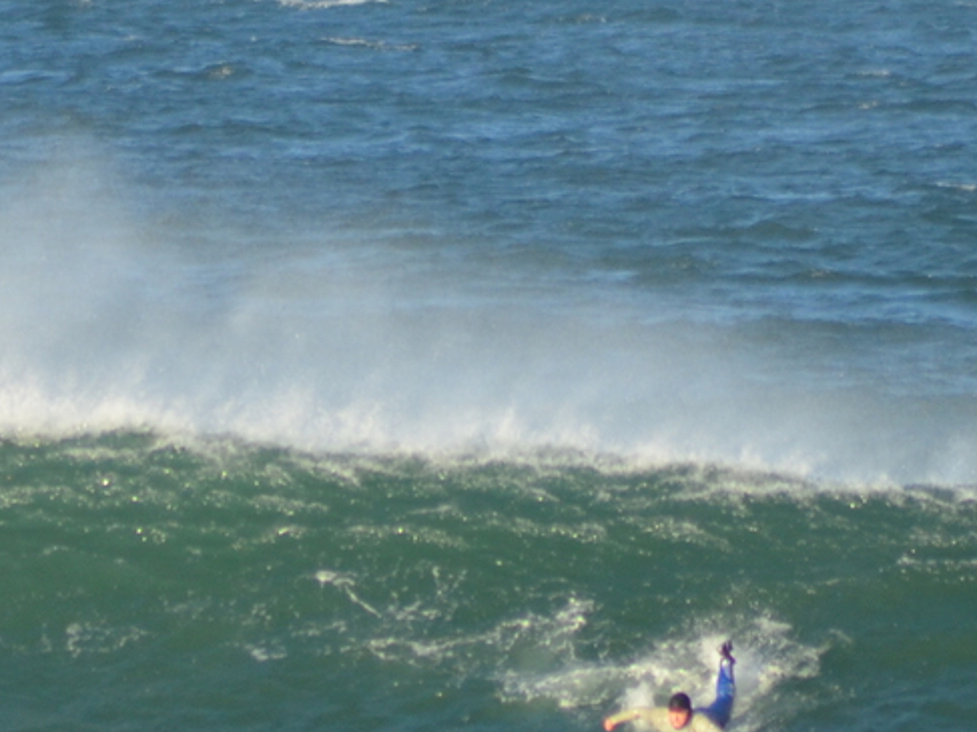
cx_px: 411
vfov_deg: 1.0
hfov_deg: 1.4
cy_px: 732
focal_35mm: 1419
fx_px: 40040
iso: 400
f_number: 5.6
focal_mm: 300
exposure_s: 1/1250
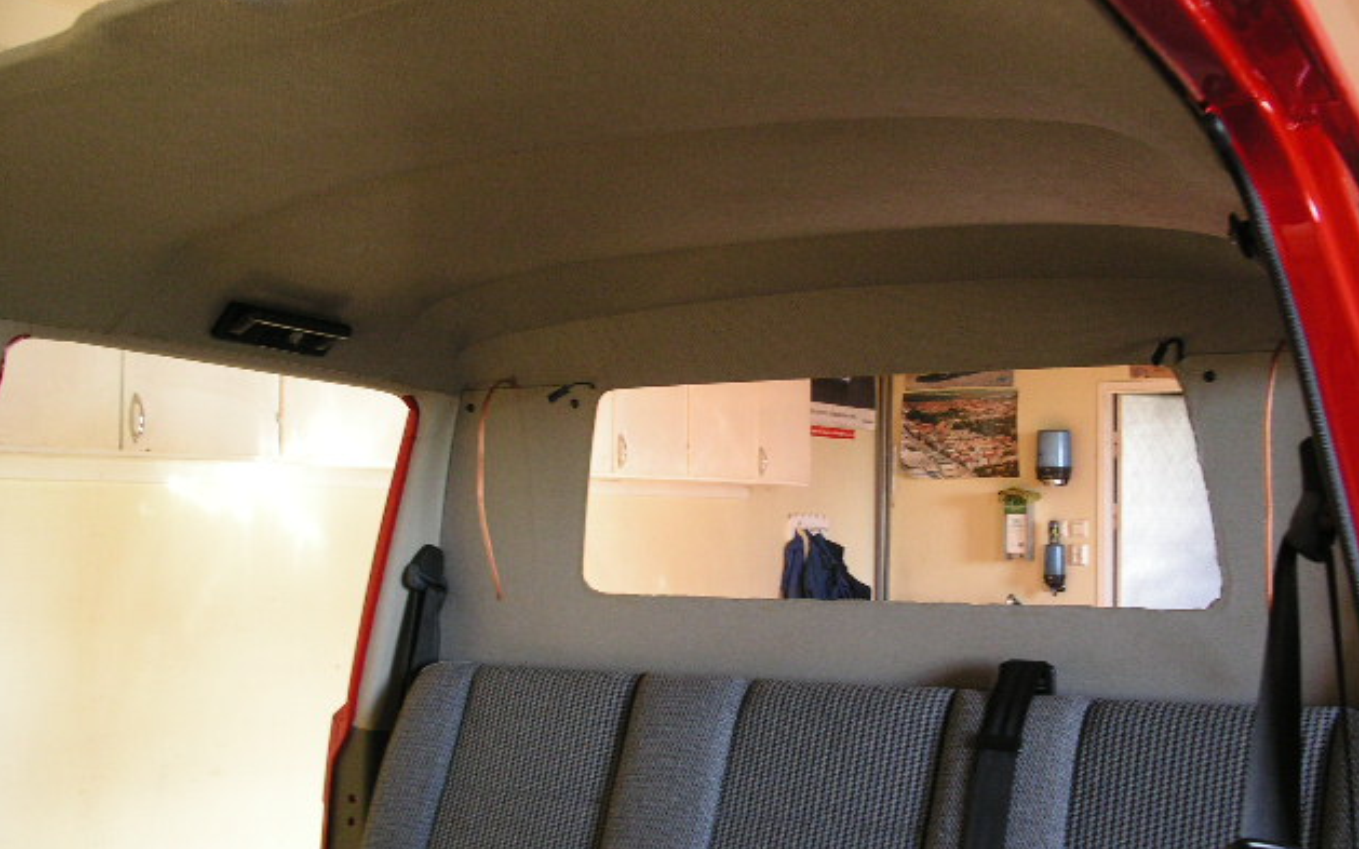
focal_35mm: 41
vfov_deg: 31.2
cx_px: 687
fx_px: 1518
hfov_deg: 48.2
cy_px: 506
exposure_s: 1/30
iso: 200
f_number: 2.8
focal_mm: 7.8
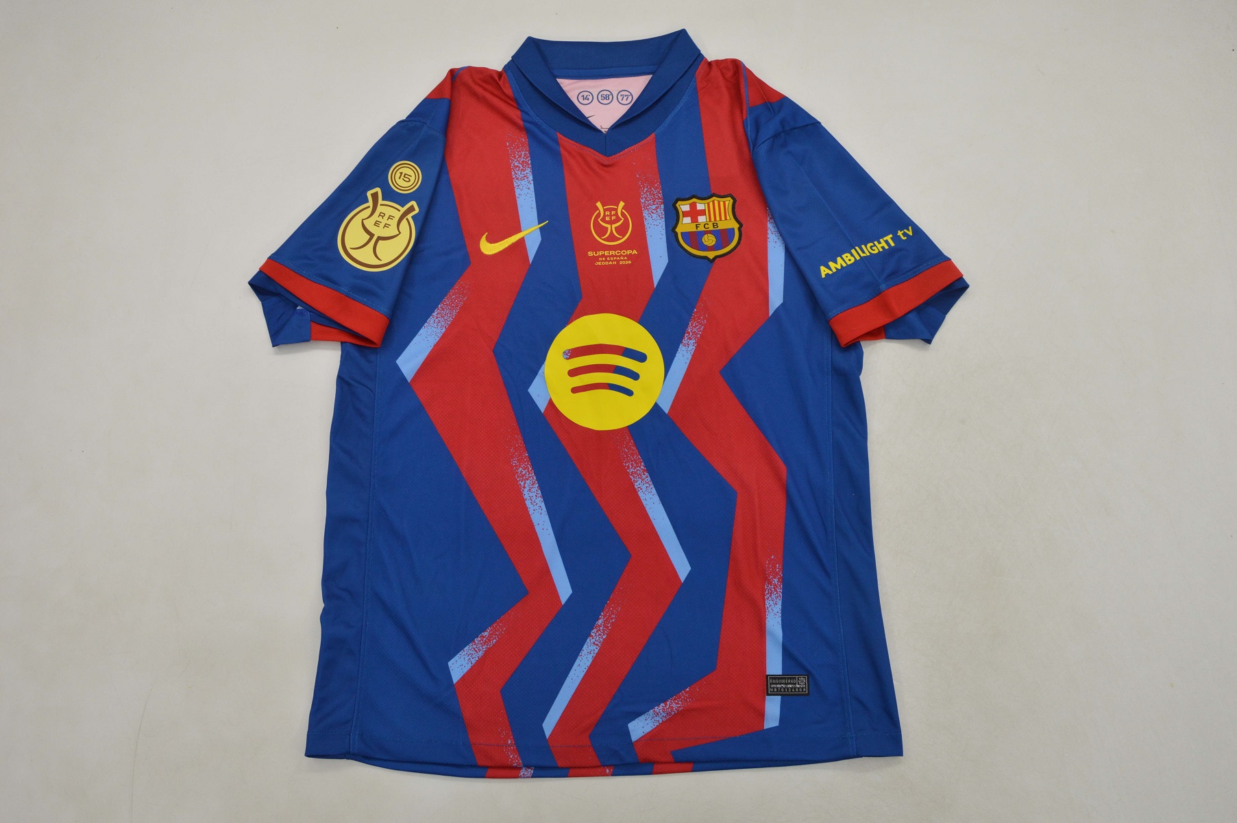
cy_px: 412
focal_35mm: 32
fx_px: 1081
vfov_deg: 41.6
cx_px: 618
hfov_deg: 59.5
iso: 400
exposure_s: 1/200
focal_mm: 21
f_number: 8
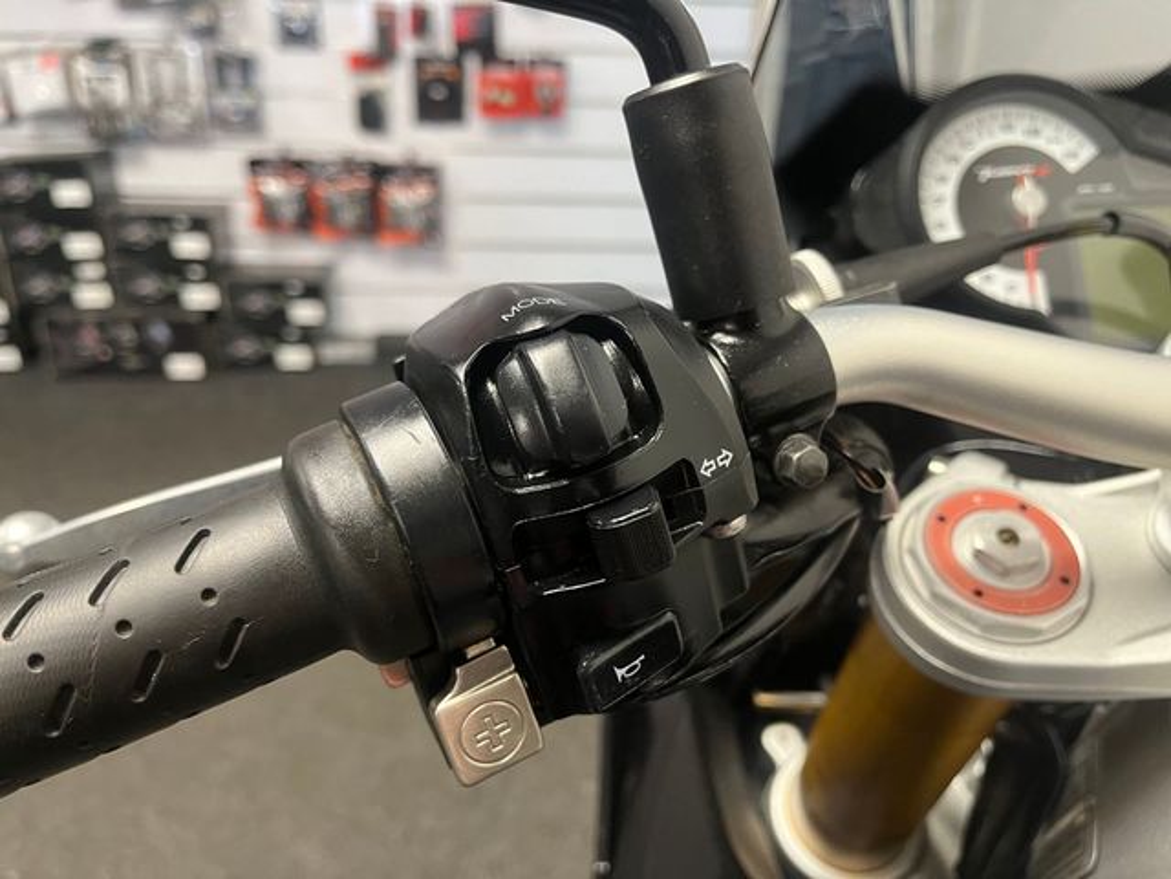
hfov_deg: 67.3
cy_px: 440
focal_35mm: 26
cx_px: 586
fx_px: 880
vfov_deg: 53.1
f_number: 1.6
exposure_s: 1/50
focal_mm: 5.1
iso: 250
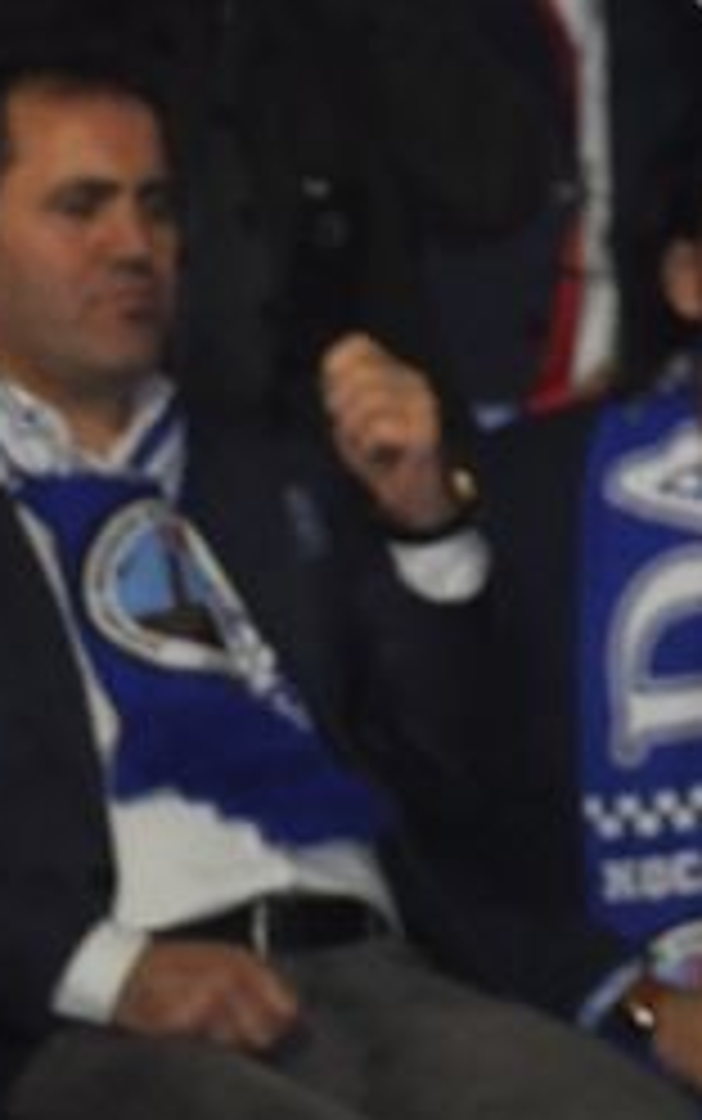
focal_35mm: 736
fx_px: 22491
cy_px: 121
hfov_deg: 1.8
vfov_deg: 2.9
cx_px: 2043
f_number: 4.8
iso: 800
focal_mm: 120
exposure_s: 1/60
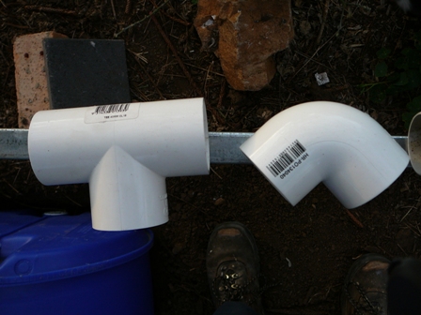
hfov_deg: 52.6
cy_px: 158
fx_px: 426
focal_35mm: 35
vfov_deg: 40.7
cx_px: 210
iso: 80
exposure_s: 1/80
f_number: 2.8
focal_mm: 5.2
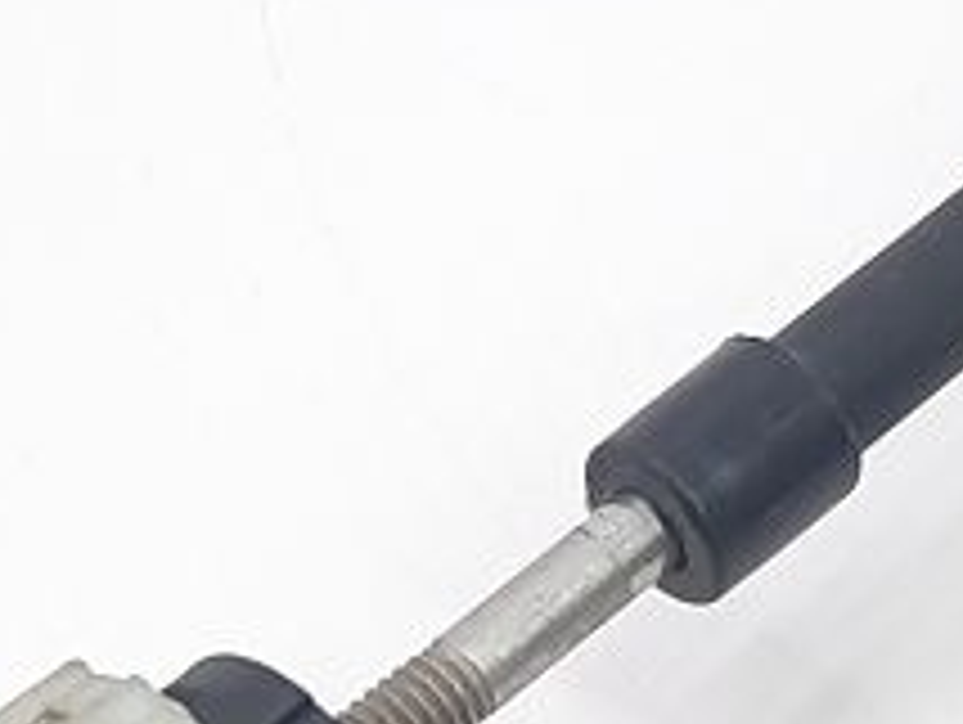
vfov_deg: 10.6
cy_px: 594
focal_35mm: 140
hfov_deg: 14.0
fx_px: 3899
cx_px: 837
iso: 64
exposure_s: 1/50
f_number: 2
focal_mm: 4.6
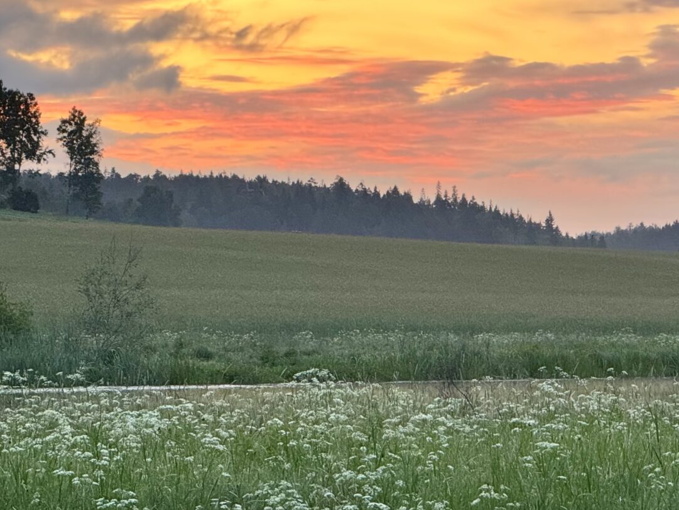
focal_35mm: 222
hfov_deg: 8.9
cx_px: 567
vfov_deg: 6.7
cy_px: 129
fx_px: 4355
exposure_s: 1/60
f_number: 2.8
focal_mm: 15.66
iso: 400
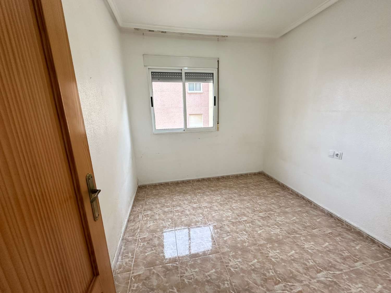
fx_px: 158
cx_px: 196
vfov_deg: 85.7
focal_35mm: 14
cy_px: 146
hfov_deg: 102.1
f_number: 2.2
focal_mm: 2.22
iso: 320
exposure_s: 1/100
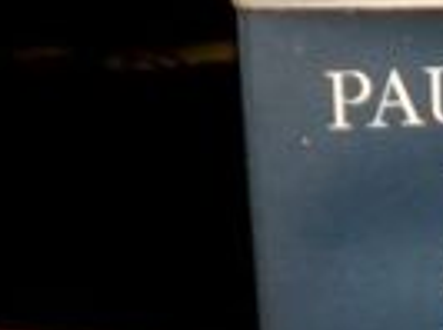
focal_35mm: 159
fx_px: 2029
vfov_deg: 9.0
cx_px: 573
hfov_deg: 12.1
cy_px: 538
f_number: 4.2
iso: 80
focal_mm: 7.7
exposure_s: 1/30
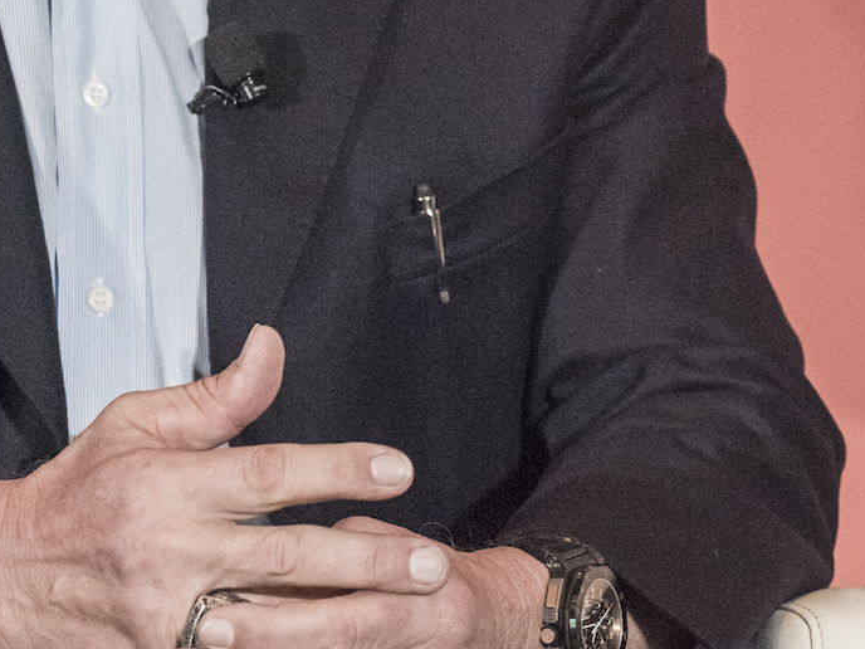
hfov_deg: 6.5
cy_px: 0
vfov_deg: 4.9
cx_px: 117
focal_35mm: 302
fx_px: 7547
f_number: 4.5
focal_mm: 120
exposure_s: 1/250
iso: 3200
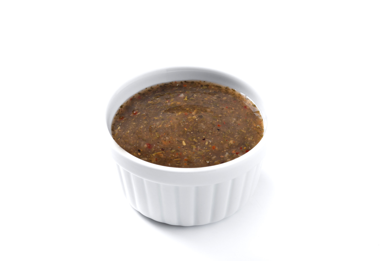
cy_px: 130
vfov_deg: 15.2
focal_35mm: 90
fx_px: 977
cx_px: 196
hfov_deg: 22.6
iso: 100
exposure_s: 1/200
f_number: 10
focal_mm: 60
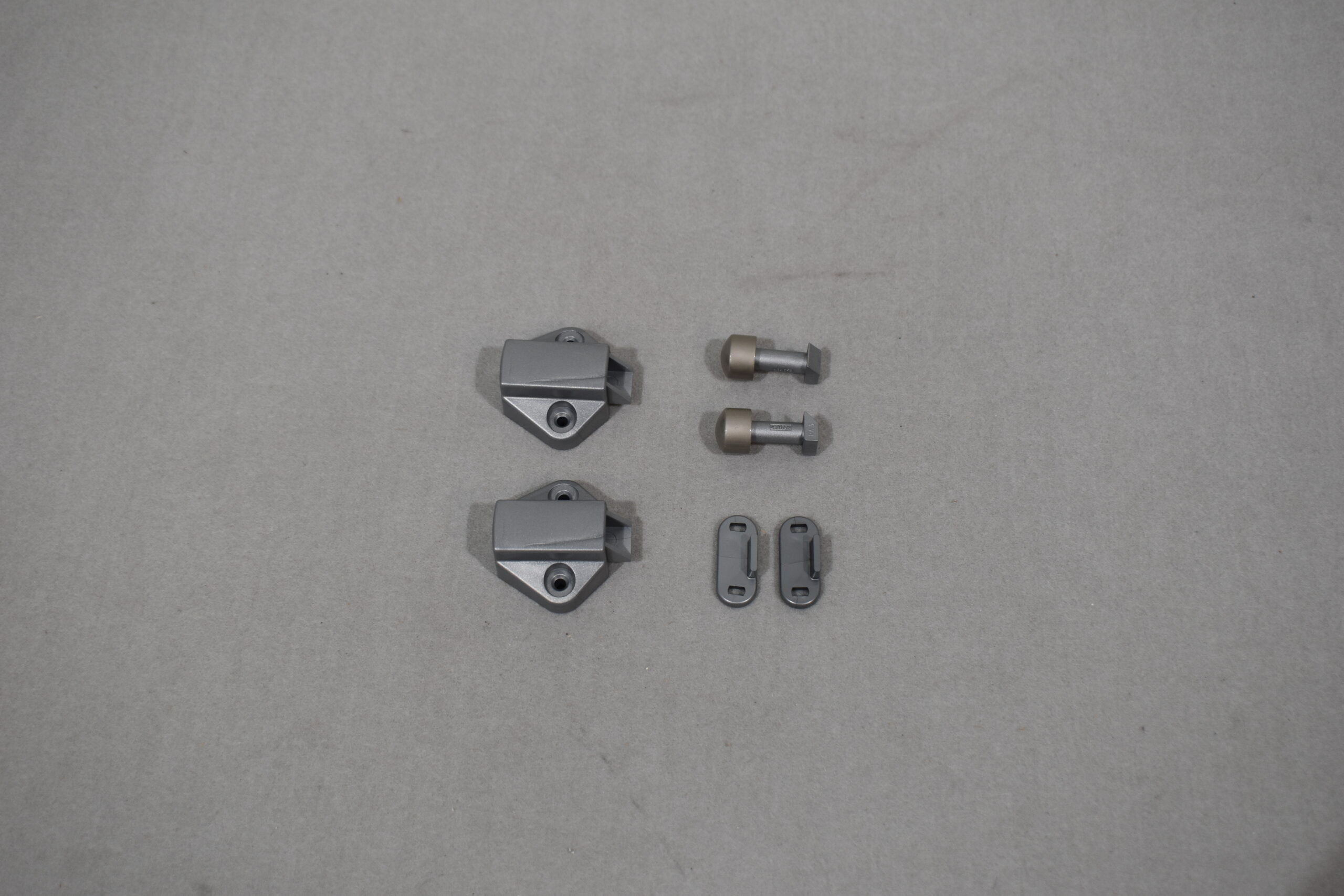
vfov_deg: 29.9
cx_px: 672
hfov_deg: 43.6
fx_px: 1680
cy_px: 448
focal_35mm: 45
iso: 360
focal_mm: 30
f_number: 5.6
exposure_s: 1/125
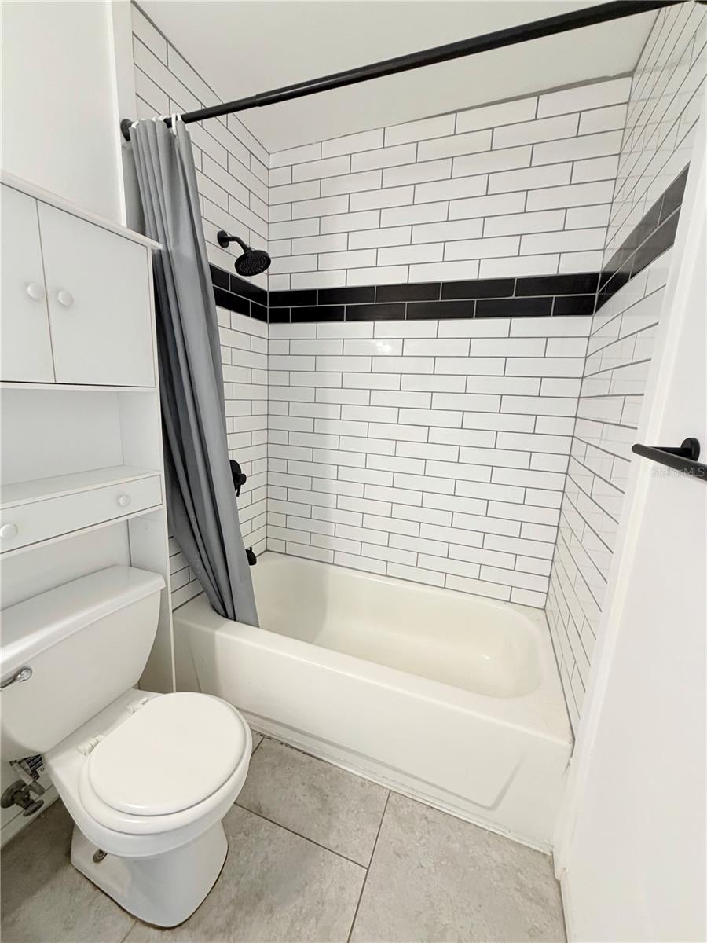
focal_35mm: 14
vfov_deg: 102.1
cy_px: 472
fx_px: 381
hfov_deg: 85.7
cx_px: 354
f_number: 2.2
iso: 320
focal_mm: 2.22
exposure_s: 1/120
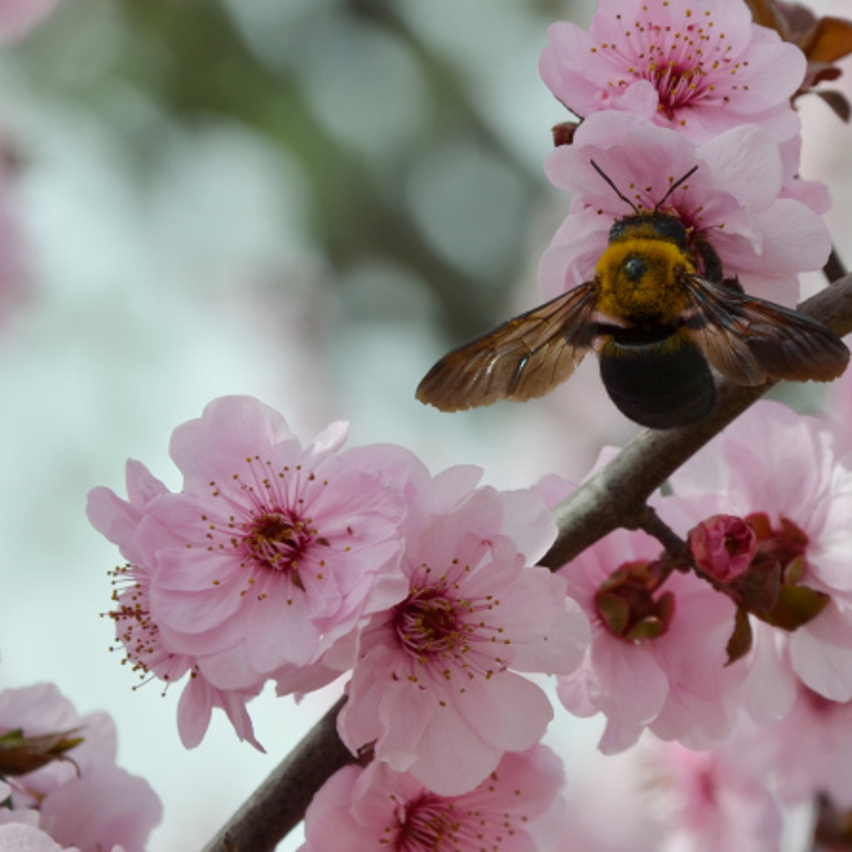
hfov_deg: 5.7
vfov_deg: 5.7
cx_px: 682
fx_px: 8548
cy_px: 302
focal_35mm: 307
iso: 140
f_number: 8
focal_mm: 105
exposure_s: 1/250
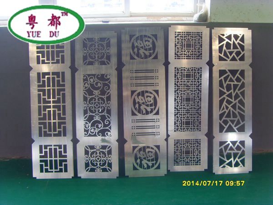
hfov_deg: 47.9
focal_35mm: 39
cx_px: 136
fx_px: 308
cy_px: 102
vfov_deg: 36.8
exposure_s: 1/45
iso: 160
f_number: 3.5
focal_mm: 6.6
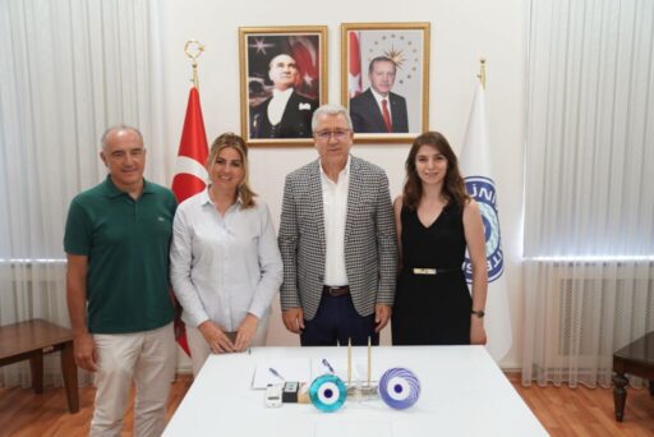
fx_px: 600
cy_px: 218
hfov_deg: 57.2
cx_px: 327
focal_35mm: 33
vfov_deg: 40.0
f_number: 3.2
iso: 1600
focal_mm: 33
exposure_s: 1/125
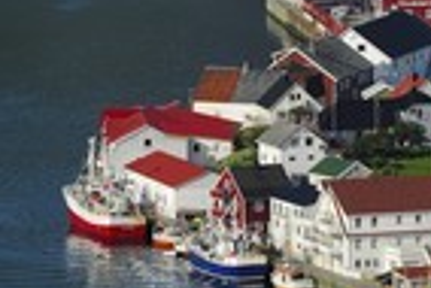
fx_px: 8461
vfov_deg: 2.0
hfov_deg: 2.9
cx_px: 290
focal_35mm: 706
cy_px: 321
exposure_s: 1/2000
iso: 100
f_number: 3.2
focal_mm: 160
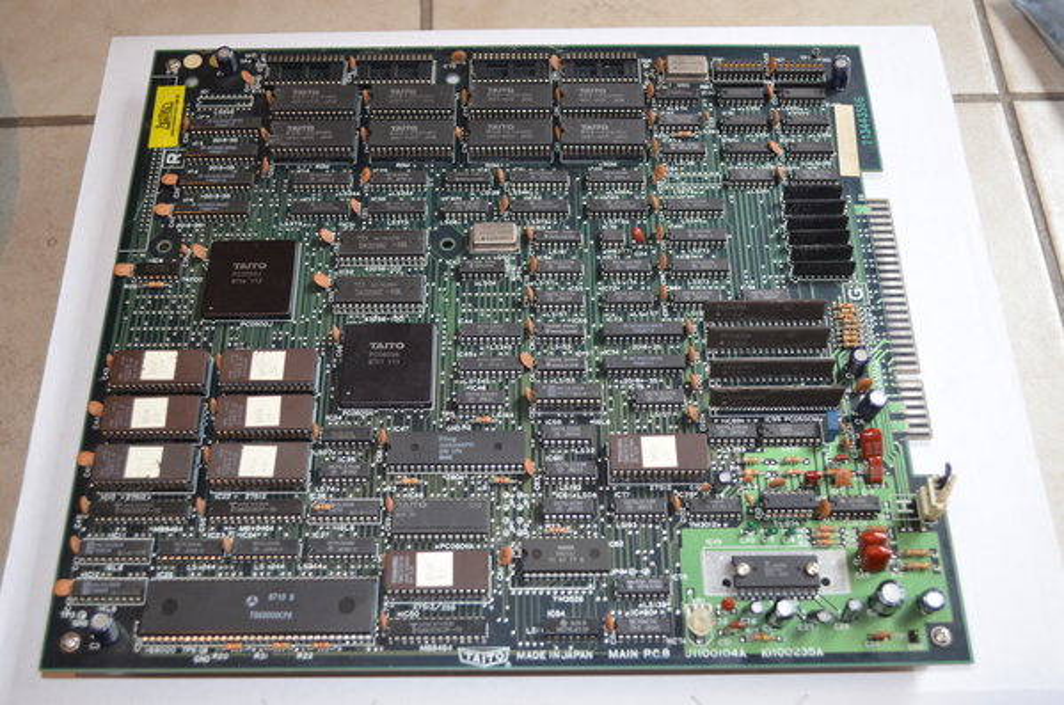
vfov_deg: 34.1
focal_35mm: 39
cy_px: 352
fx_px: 1151
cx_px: 532
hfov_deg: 49.6
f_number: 4.2
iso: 1100
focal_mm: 26
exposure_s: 1/60
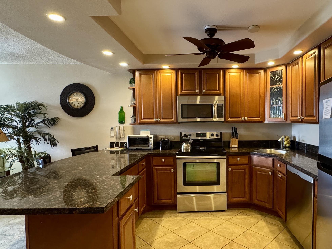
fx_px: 211
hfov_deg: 75.0
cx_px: 209
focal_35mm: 22
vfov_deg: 61.1
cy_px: 127
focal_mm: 2.22
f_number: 2.2
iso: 800
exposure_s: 1/60
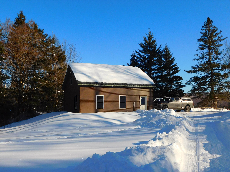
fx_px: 239
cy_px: 86
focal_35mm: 36
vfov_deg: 39.7
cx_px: 115
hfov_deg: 51.4
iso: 125
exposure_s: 1/500
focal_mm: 6.3
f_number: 7
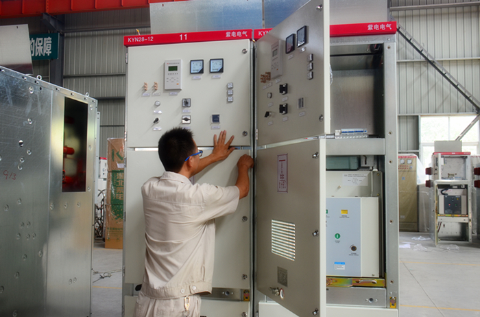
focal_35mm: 33
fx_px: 439
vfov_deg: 39.7
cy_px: 158
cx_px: 240
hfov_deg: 57.4
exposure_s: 1/60
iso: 400
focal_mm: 22
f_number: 5.6
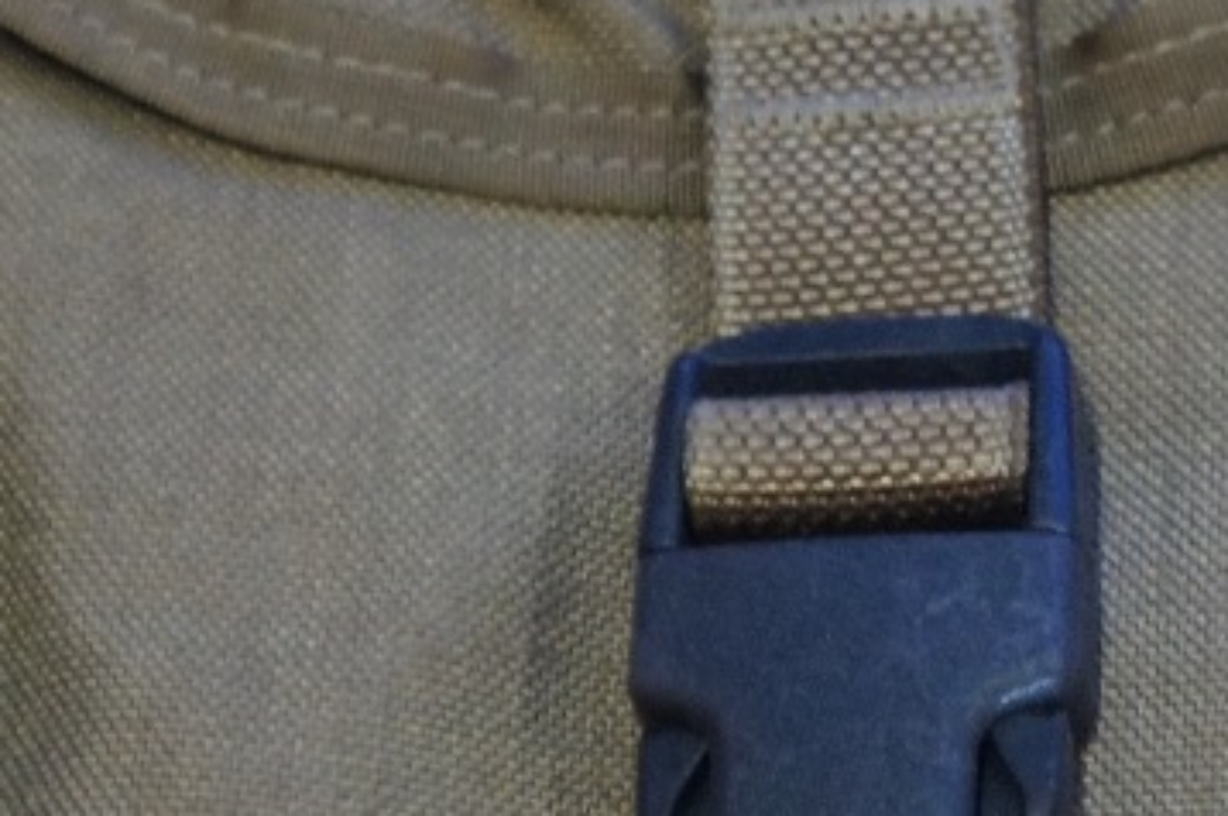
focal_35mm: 181
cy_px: 485
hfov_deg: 11.3
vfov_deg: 7.6
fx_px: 6176
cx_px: 827
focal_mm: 27
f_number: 4
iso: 1600
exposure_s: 1/15
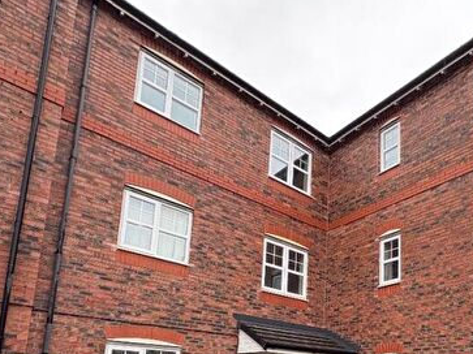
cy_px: 336
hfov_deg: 62.6
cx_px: 337
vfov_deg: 45.1
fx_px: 369
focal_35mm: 27
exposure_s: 1/99
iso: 160
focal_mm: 2.22
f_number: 2.2
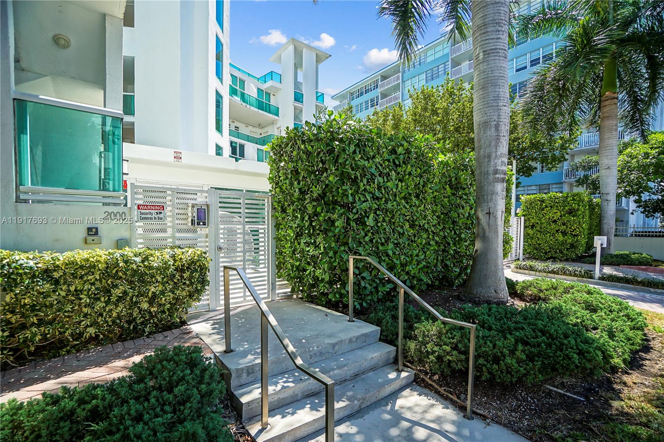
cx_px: 332
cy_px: 221
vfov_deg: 77.3
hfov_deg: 100.4
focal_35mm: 15
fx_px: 277
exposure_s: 1/250
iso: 125
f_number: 6.3
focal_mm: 10
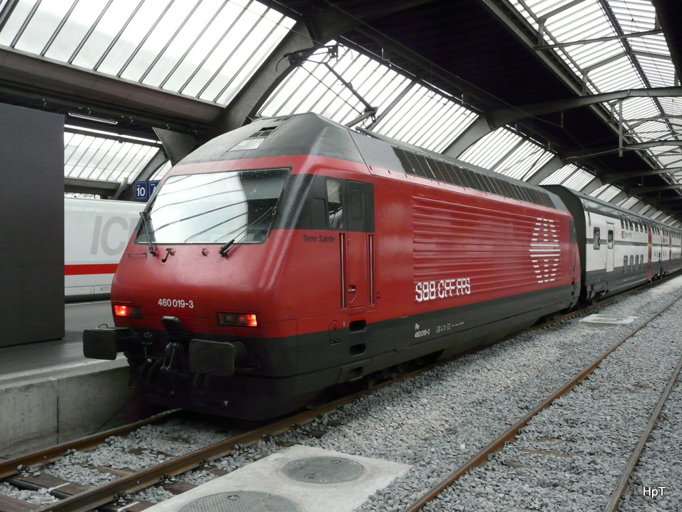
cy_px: 256
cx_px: 341
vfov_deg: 41.8
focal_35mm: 34
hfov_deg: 54.0
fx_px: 670
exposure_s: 1/50
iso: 400
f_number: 2.8
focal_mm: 5.6
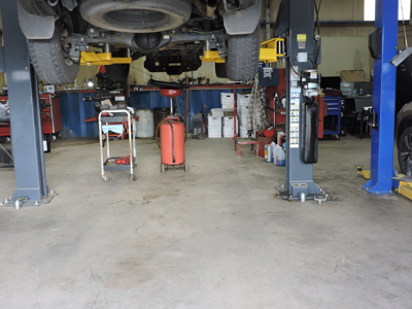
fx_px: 476
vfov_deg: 36.0
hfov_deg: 46.8
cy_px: 154
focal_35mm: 40
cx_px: 206
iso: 180
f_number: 3.3
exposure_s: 1/50
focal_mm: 7.1
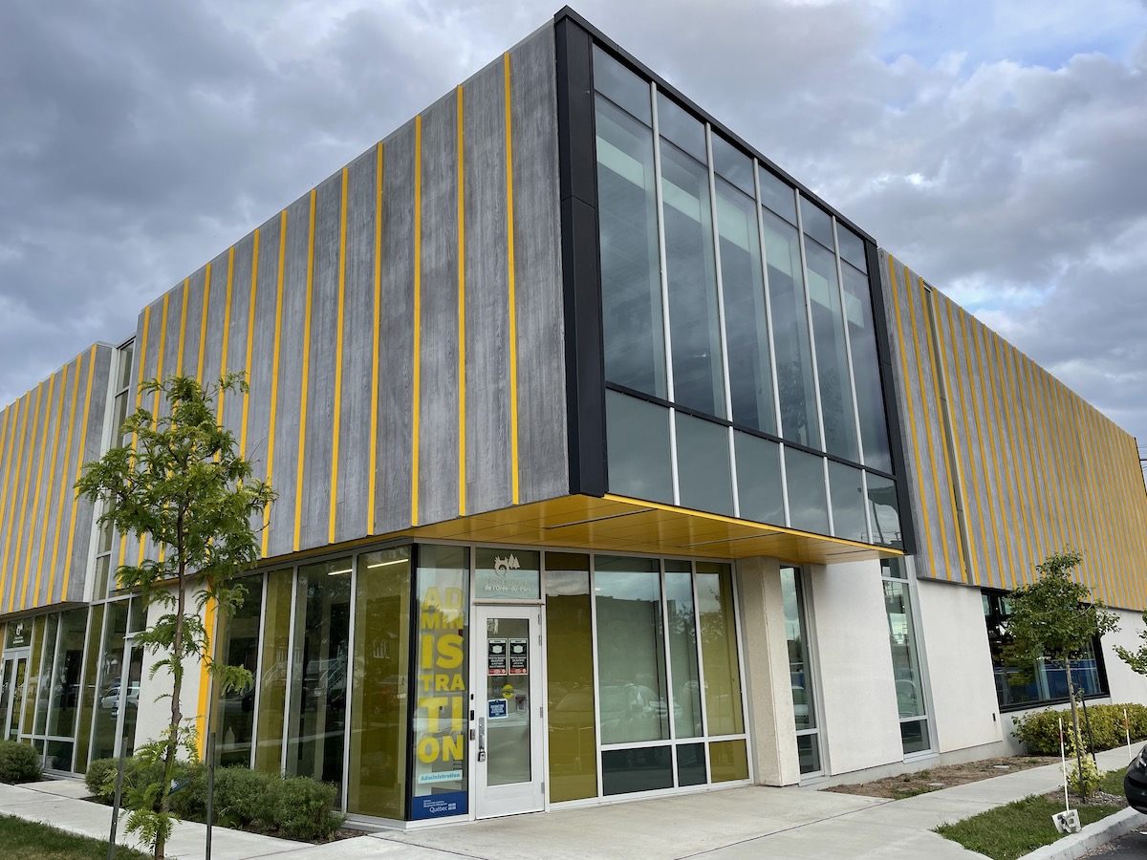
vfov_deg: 53.1
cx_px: 574
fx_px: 862
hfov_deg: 67.3
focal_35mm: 26
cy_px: 430
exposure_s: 1/442
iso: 32
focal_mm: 4.2
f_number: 1.6
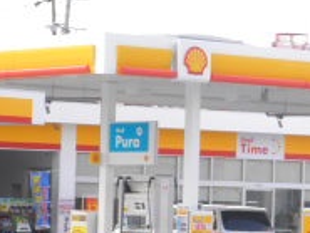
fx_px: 2258
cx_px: 399
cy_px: 166
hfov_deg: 7.8
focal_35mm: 252
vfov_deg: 5.9
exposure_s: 1/125
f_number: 4.4
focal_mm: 13
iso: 64
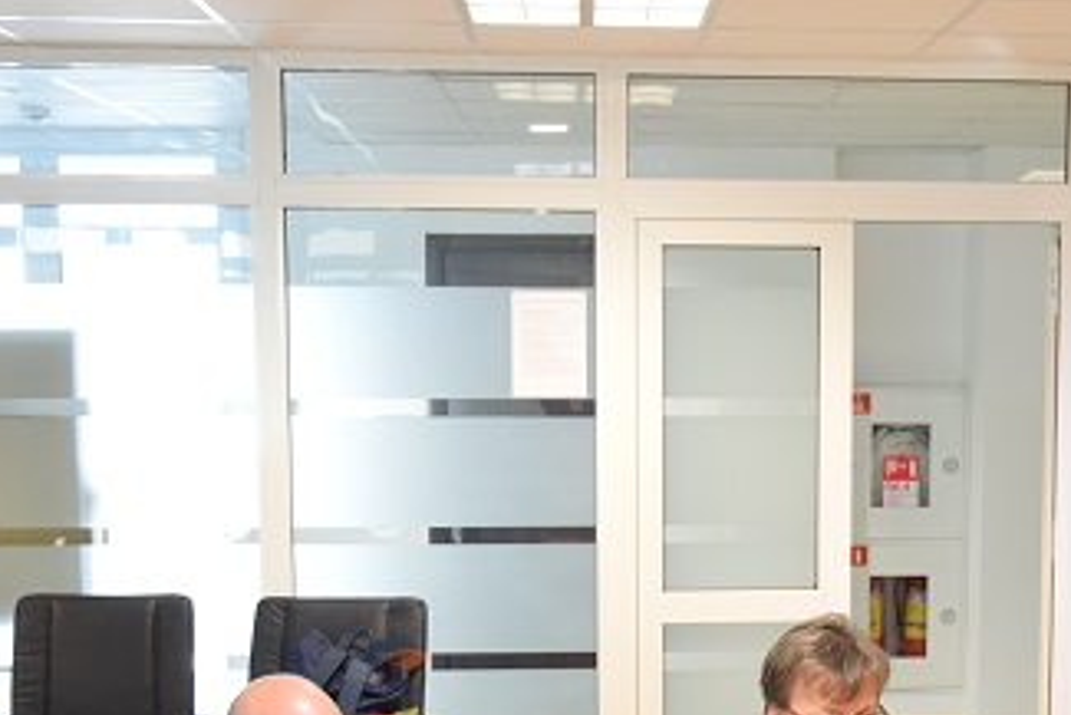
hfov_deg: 28.1
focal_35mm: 71
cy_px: 605
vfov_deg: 19.0
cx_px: 771
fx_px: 2113
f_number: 4
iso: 900
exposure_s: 1/30
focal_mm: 22
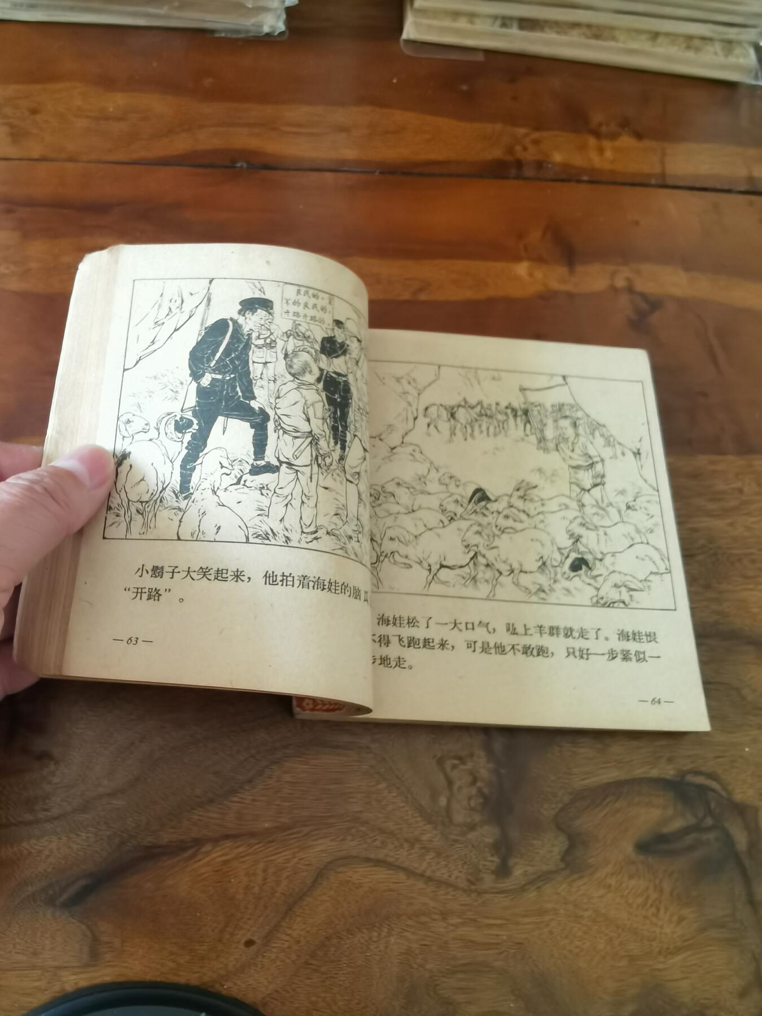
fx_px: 792
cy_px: 508
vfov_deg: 65.3
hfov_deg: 51.4
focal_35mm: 27
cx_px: 381
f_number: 2.2
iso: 400
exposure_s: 1/33.3
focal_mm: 2.26
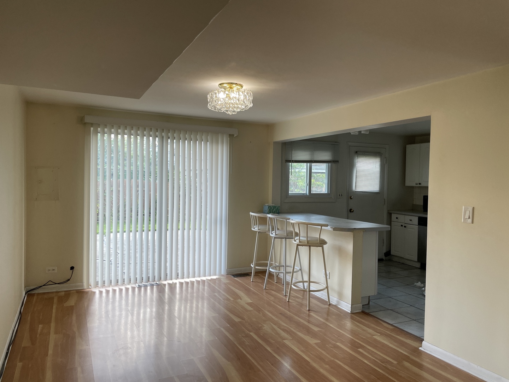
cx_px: 254
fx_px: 382
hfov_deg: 67.3
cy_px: 191
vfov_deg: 53.1
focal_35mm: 26
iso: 80
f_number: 1.6
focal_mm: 4.2
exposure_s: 1/120
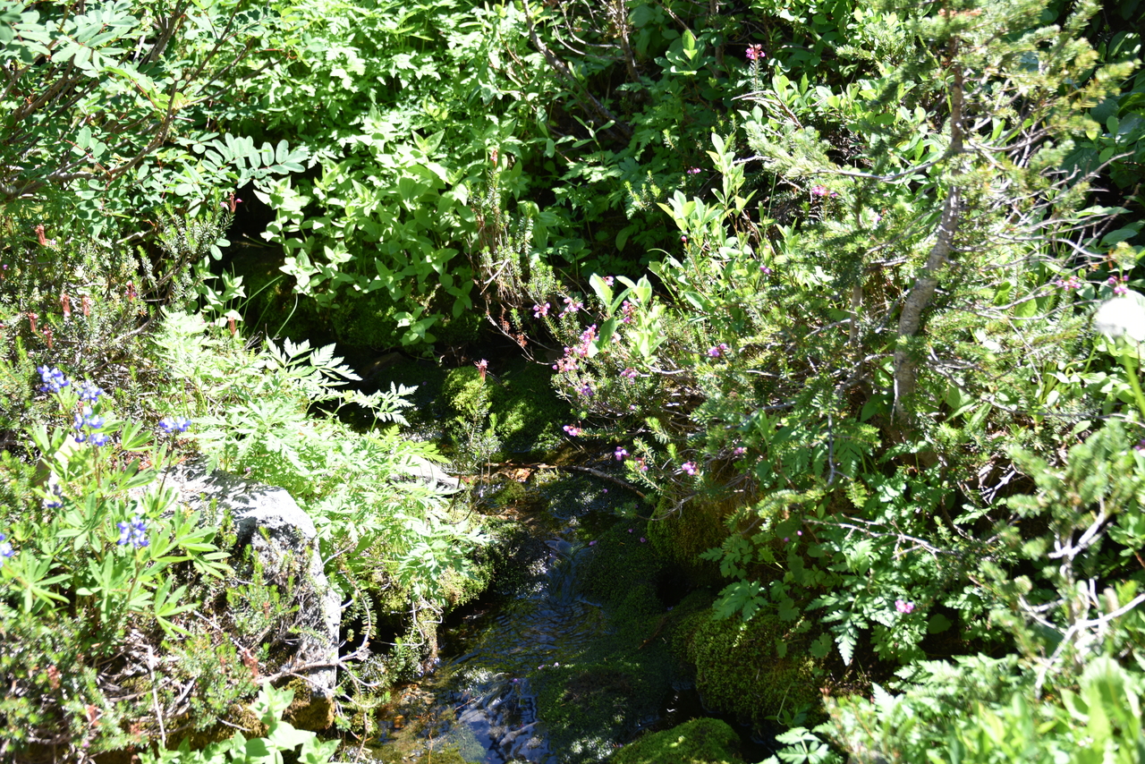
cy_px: 382
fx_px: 2163
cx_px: 572
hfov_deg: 29.6
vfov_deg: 20.0
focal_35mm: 68
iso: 140
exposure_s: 1/160
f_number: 4.8
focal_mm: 68
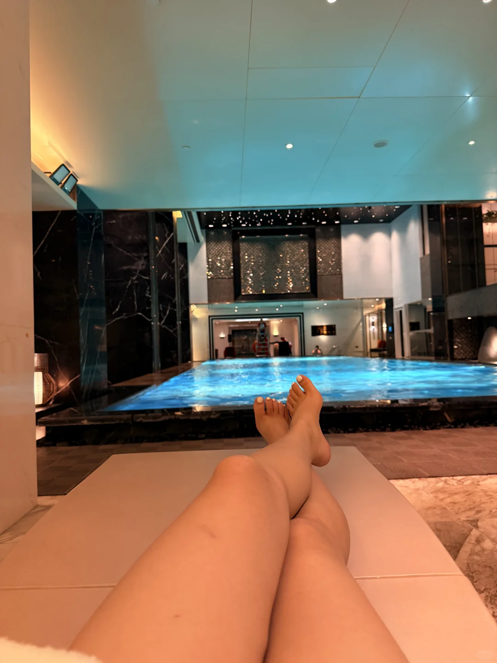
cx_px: 248
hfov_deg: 56.8
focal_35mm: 24
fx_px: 459
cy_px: 332
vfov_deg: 71.6
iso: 400
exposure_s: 1/50
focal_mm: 6.76
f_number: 1.78
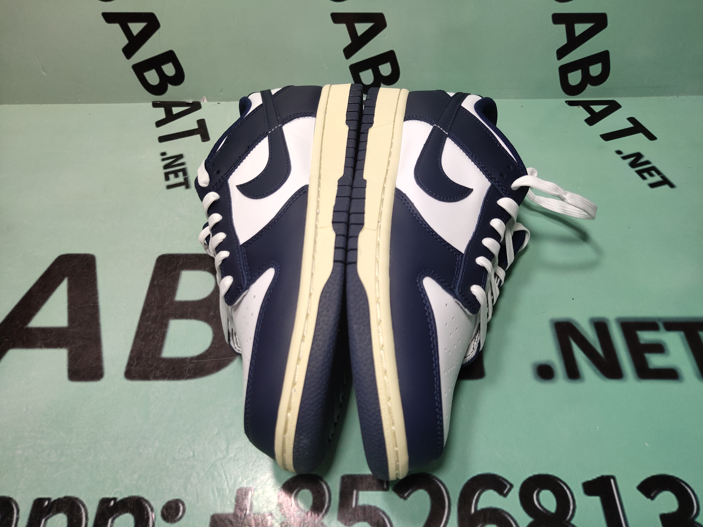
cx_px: 352
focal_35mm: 30
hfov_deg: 60.0
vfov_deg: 46.8
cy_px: 264
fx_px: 609
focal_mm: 4.35
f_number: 1.79
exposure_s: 1/100
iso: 76
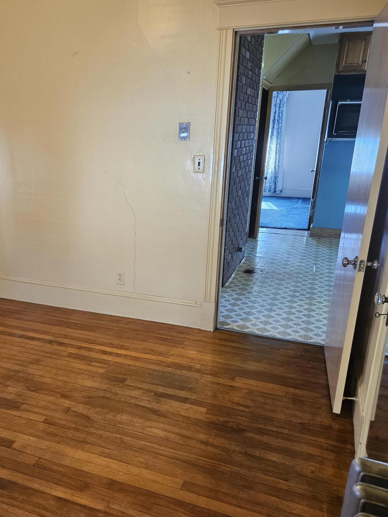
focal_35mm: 30
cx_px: 139
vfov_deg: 59.8
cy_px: 285
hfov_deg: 46.3
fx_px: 448
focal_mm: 5.4
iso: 200
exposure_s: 1/120
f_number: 1.8
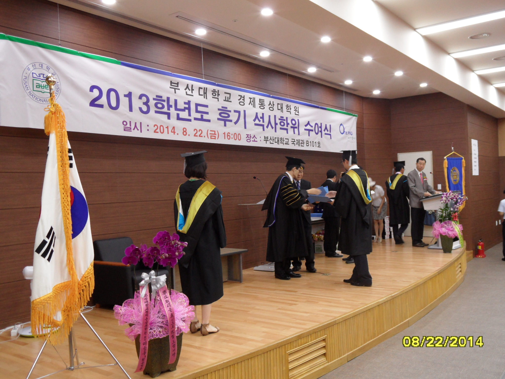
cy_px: 190
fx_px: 467
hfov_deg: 56.8
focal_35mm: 32
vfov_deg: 44.2
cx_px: 252
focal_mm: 5.3
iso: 200
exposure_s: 1/20
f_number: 3.4
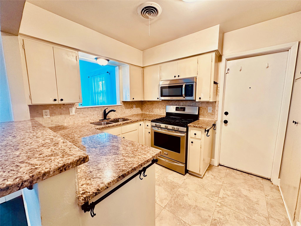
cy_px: 113
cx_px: 150
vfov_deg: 85.7
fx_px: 122
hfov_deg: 102.1
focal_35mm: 14
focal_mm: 2.22
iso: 800
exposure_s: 1/60
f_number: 2.2
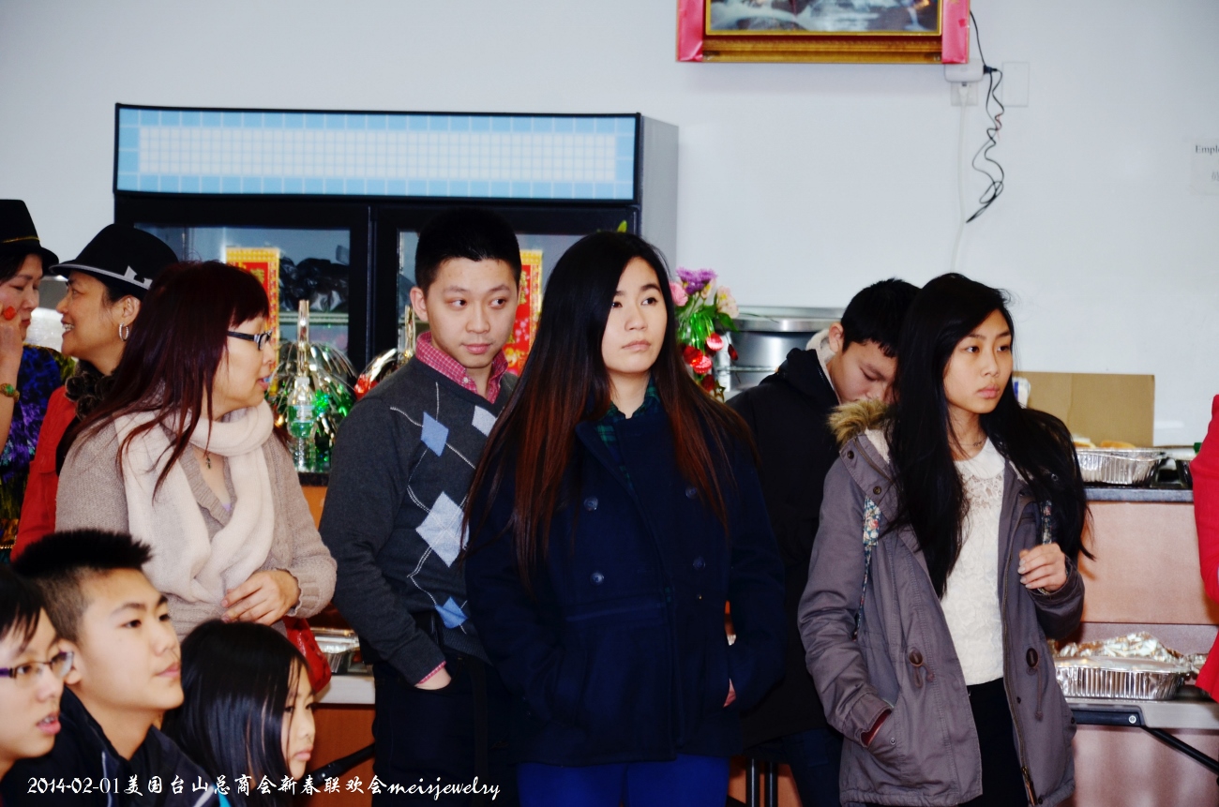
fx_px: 5322
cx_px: 610
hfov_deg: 13.1
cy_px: 404
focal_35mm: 158
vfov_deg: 8.7
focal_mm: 105
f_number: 5.6
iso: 200
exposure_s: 1/60
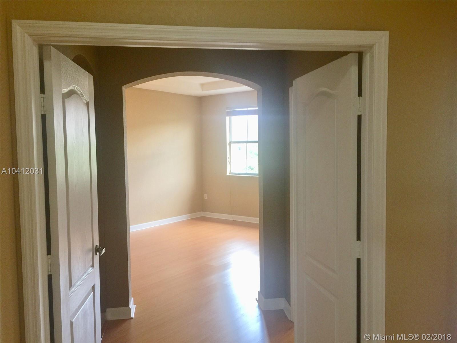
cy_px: 172
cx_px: 228
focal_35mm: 29
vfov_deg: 48.2
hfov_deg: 61.7
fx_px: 383
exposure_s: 1/30
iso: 32
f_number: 2.2
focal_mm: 4.15
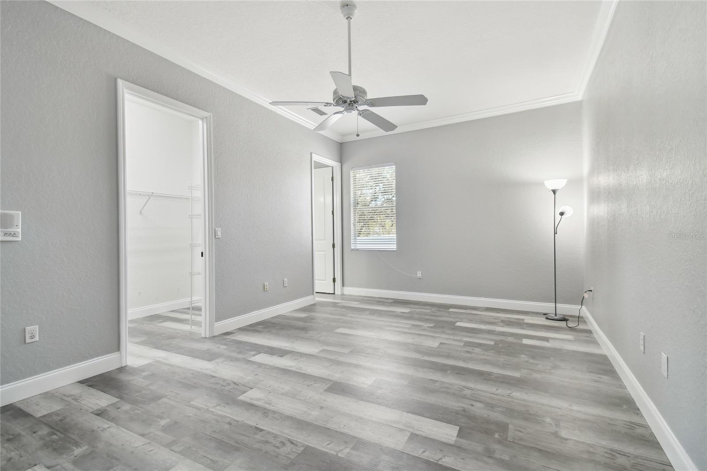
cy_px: 236
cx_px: 354
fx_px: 295
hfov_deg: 100.4
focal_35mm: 15
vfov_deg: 77.3
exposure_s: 1/6
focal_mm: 10
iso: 100
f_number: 7.1
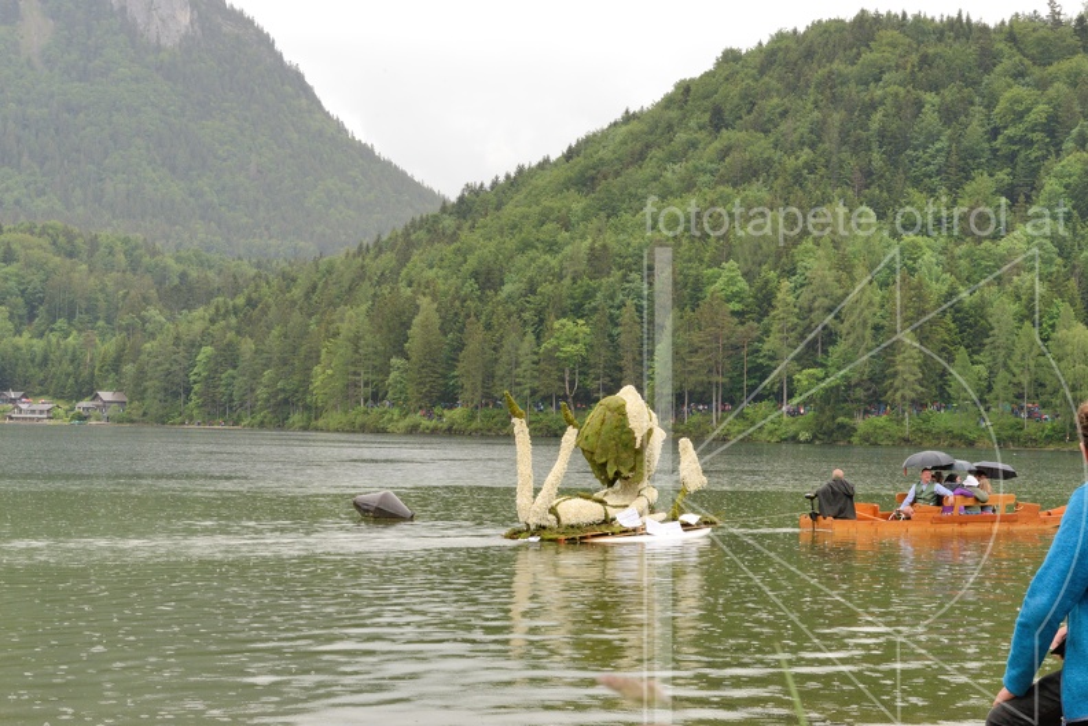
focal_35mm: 70
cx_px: 544
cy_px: 363
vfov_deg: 19.5
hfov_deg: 28.8
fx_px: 2115
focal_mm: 70
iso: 1000
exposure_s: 1/100
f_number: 18
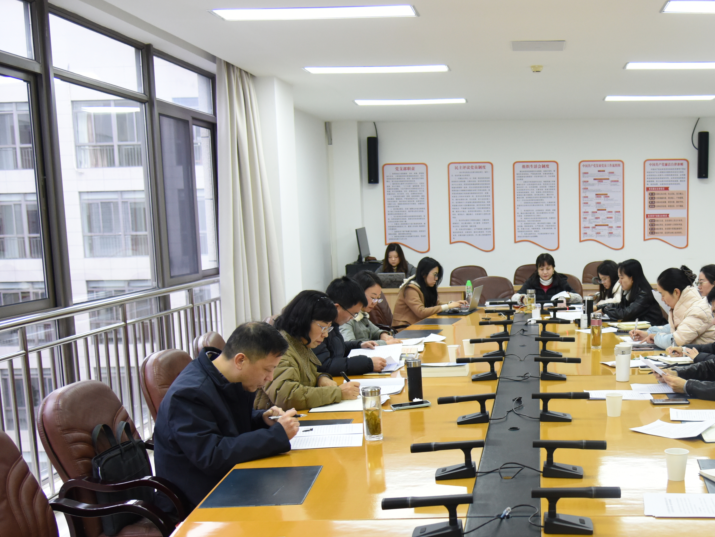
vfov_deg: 32.5
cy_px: 368
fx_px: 909
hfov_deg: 41.7
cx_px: 537
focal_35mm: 44
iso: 1600
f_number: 4
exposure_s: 1/160
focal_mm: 27
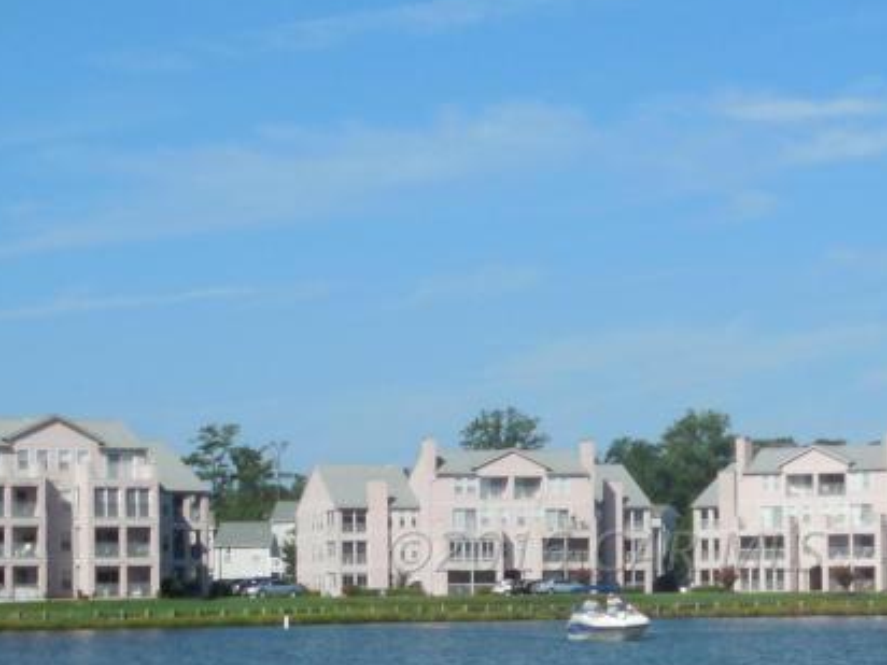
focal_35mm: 107
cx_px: 605
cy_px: 551
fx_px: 2742
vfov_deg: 13.7
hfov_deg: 18.3
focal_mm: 7.8
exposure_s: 1/1250
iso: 125
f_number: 3.9
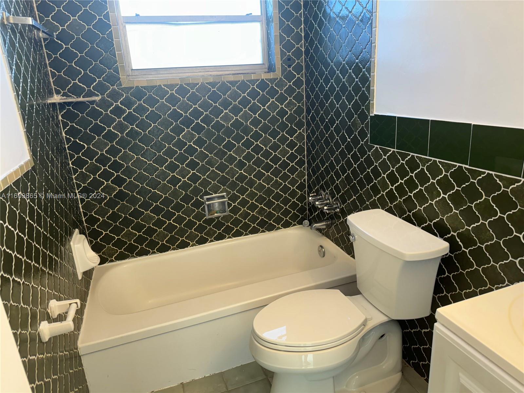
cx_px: 262
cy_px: 196
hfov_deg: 71.6
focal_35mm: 24
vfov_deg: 56.8
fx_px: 363
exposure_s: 1/120
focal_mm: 6.76
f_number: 1.78
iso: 200
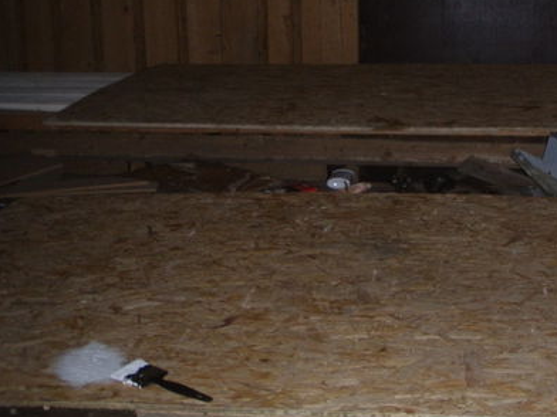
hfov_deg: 30.4
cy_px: 163
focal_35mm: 62
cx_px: 452
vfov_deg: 23.6
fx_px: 998
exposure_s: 1/30
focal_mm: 6.7
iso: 200
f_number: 3.5
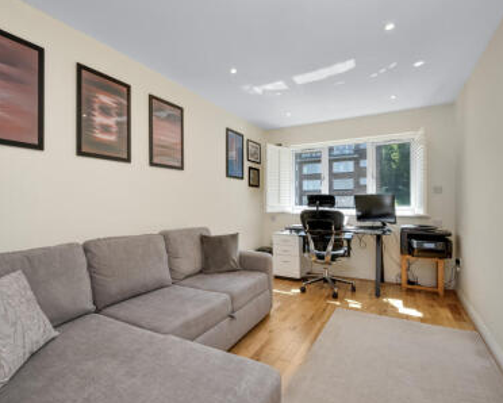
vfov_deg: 73.8
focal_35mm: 18
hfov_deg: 86.2
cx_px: 234
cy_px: 201
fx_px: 268
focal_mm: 15
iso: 320
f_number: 11
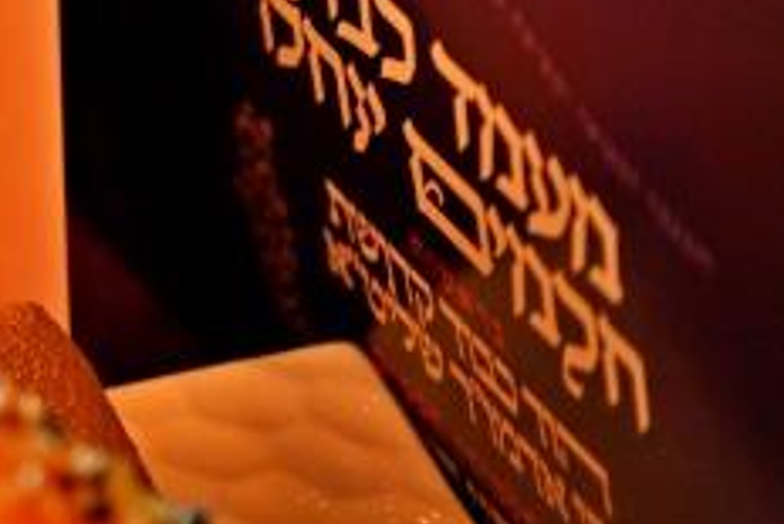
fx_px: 10111
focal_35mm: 464
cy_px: -35
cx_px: -902
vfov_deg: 3.0
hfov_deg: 4.4
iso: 800
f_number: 4
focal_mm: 105
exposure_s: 1/125
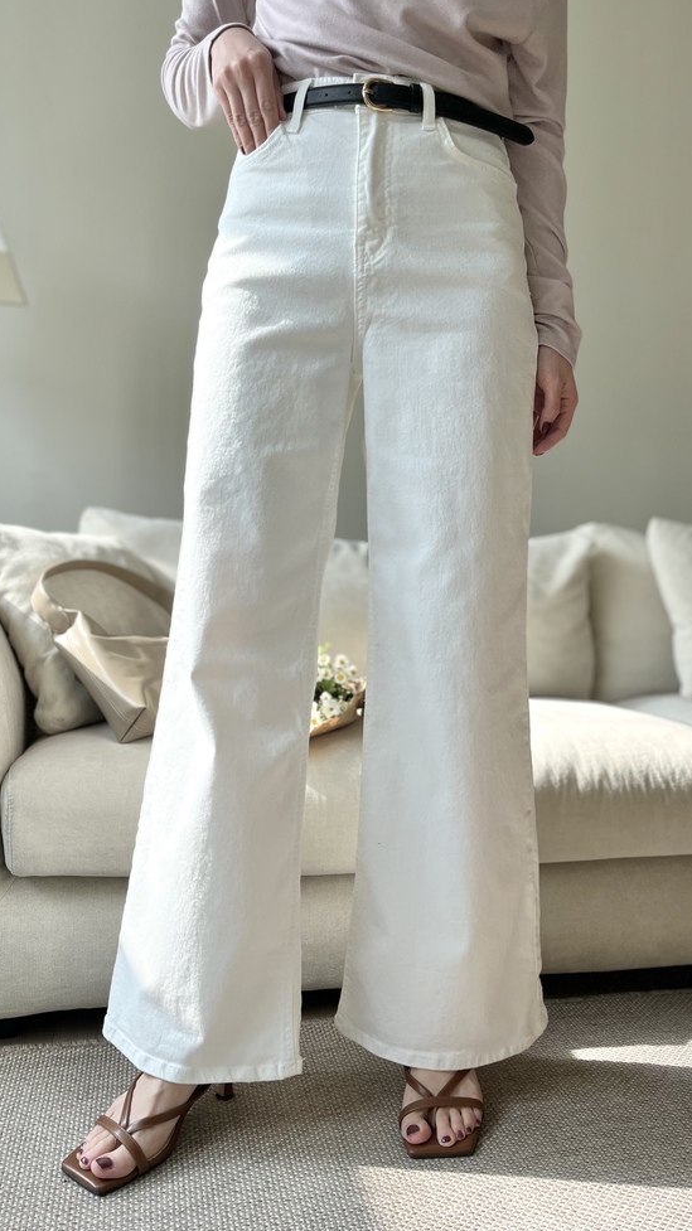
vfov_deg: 66.1
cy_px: 605
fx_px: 947
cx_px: 367
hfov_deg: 40.1
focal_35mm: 29
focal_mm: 5.1
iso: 50
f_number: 1.6
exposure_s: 1/732
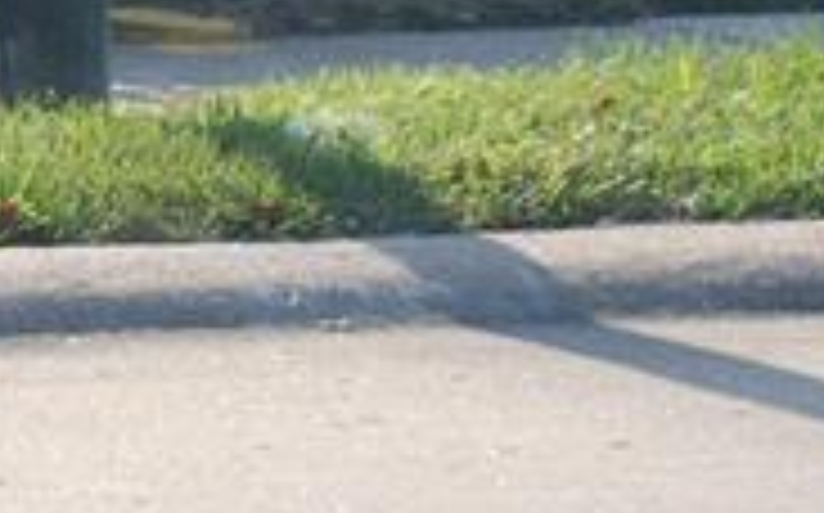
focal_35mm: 344
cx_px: -1434
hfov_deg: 5.8
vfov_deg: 3.8
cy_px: -45
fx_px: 7718
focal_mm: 38
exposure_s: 1/200
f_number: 7.1
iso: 100
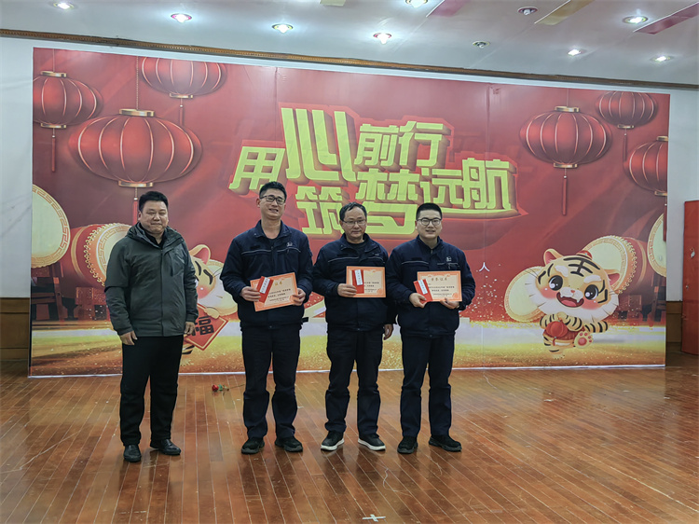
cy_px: 262
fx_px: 707
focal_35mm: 35
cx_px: 350
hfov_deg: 52.6
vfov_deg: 40.7
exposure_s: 1/100
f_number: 1.9
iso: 500
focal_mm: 5.52
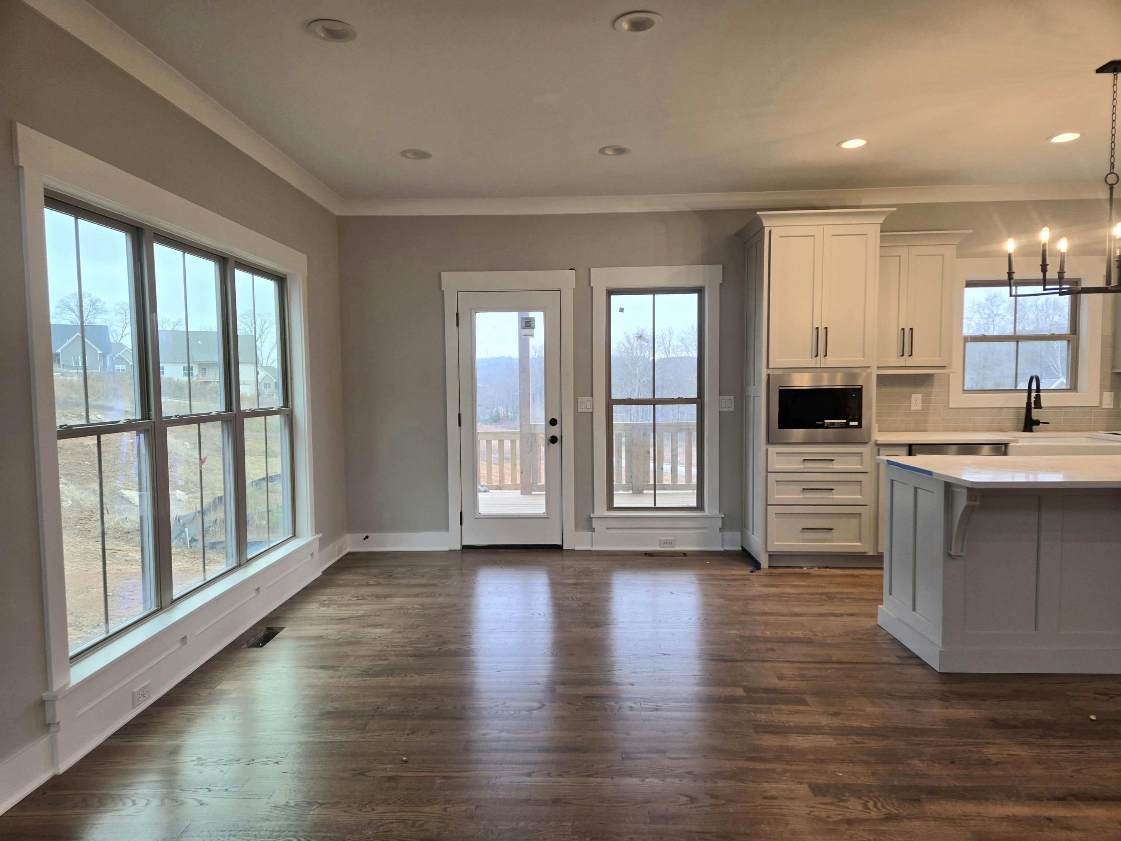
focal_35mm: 23
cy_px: 420
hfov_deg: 73.9
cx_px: 560
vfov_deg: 58.9
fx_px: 745
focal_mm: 5.4
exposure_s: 1/120
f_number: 1.8
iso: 40
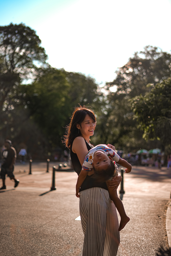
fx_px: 356
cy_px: 128
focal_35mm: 50
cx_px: 86
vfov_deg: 39.6
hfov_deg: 27.0
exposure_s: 1/1600
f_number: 1.8
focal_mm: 50
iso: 50
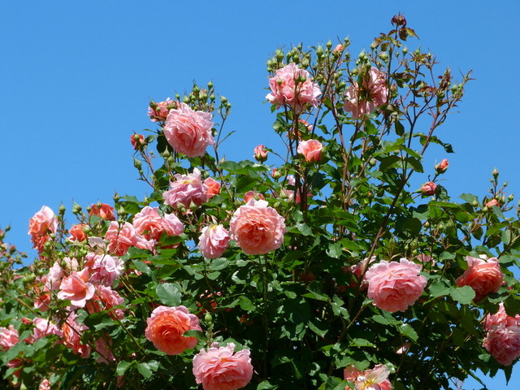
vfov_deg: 7.9
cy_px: 195
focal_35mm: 188
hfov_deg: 10.5
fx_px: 2824
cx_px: 260
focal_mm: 33.9
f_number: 5.6
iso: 80
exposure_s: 1/320
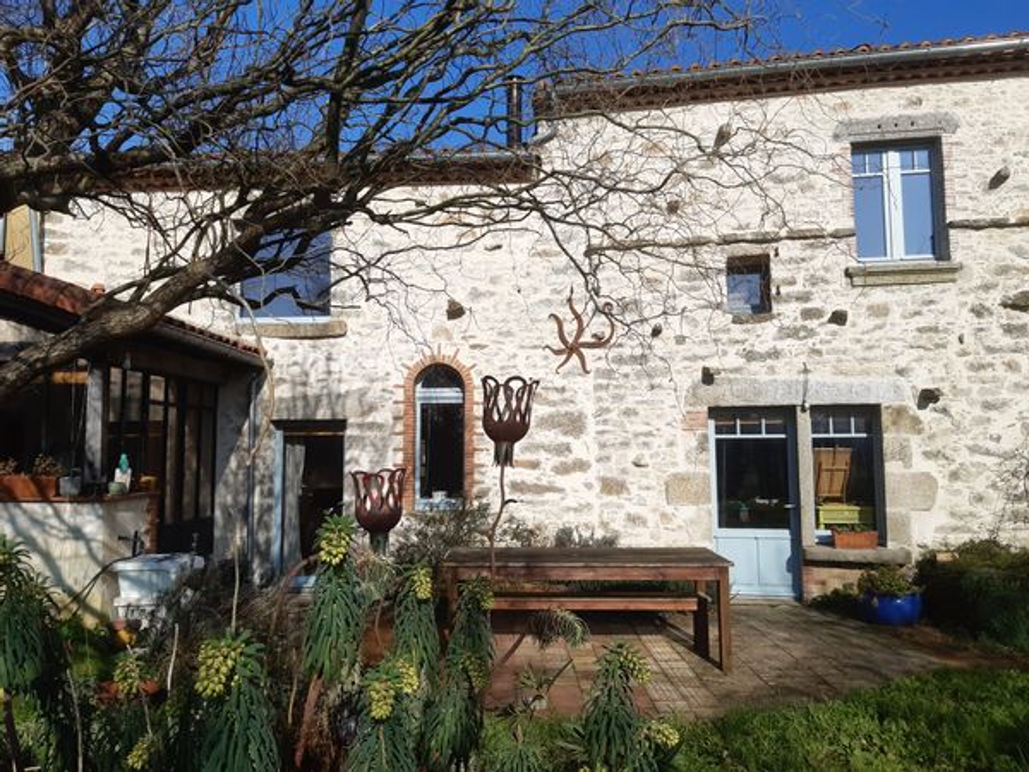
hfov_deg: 67.3
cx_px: 514
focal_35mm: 26
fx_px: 773
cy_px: 386
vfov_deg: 53.1
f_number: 1.7
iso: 40
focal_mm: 3.92
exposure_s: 1/2841
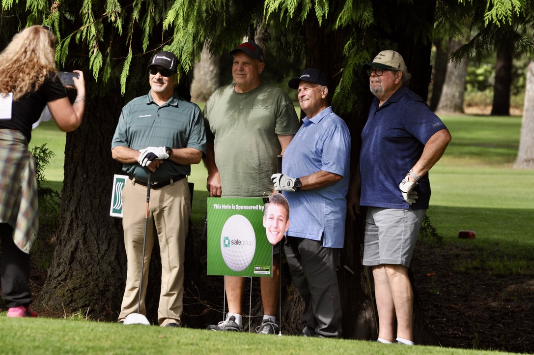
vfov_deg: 5.9
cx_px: 267
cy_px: 178
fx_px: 3445
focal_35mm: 232
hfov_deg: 8.9
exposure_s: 1/1600
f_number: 5.6
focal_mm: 155
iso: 400
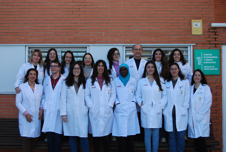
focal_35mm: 51
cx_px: 113
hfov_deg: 38.8
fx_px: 321
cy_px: 76
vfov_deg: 26.6
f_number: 5.6
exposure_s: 1/125
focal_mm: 34
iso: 125
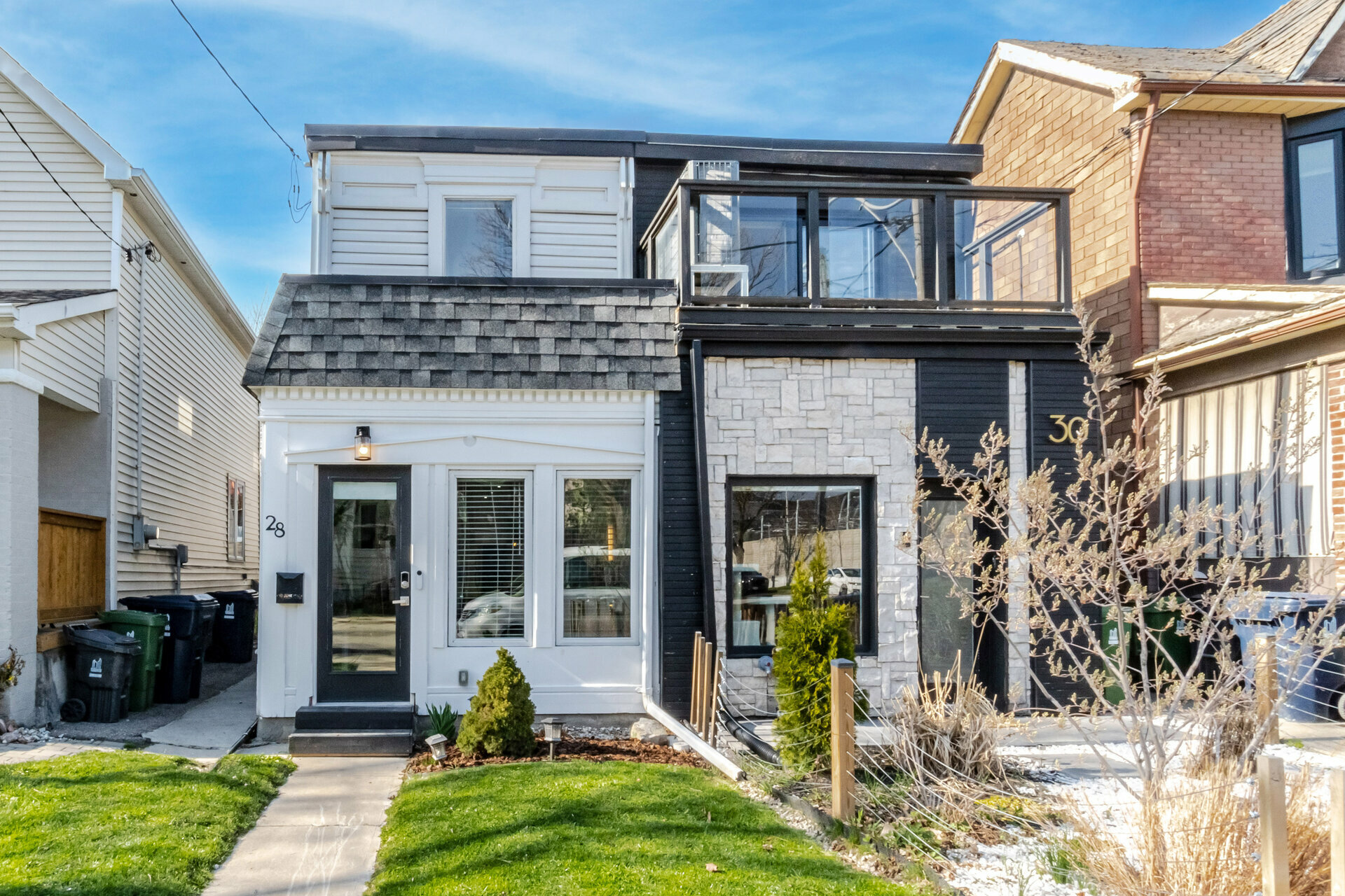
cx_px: 672
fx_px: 560
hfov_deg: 100.4
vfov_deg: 77.3
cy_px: 448
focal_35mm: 15
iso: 320
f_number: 22
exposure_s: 1/60
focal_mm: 10
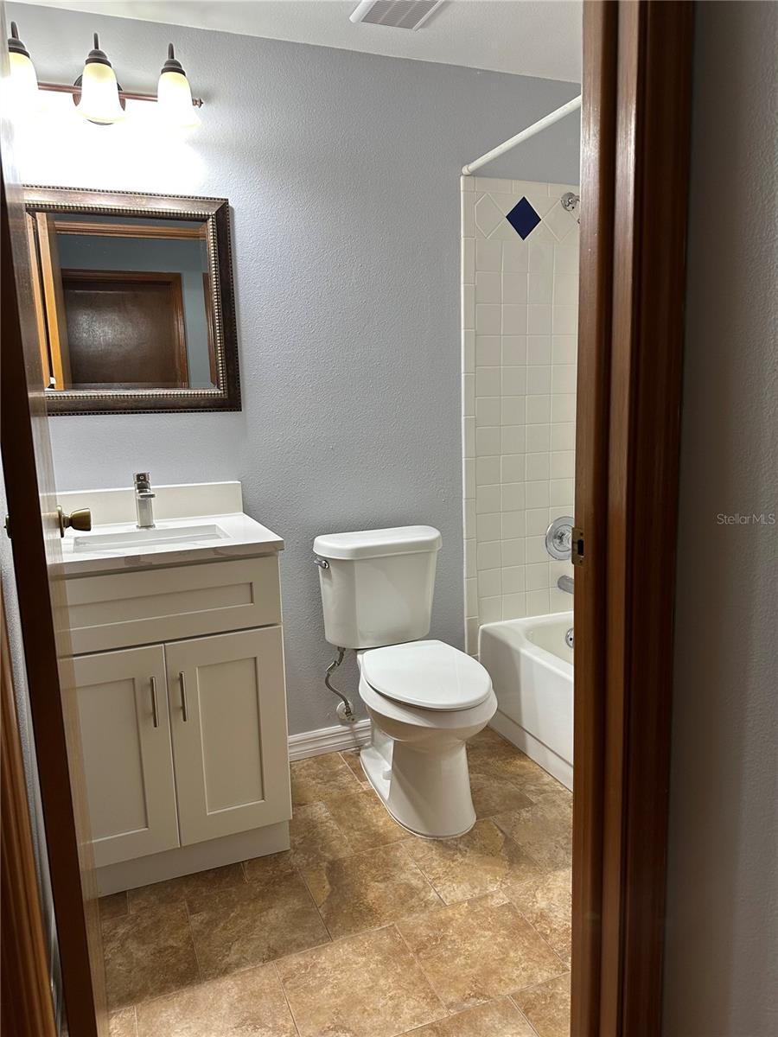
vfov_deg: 71.6
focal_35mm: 24
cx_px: 389
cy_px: 518
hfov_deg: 56.8
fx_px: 719
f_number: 1.78
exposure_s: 1/120
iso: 160
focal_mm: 6.86
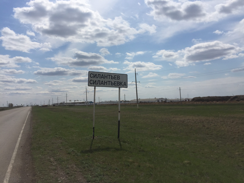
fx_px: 204
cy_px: 92
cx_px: 122
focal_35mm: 29
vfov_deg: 48.2
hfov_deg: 61.7
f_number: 2.2
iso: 32
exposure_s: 1/7937
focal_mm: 4.15
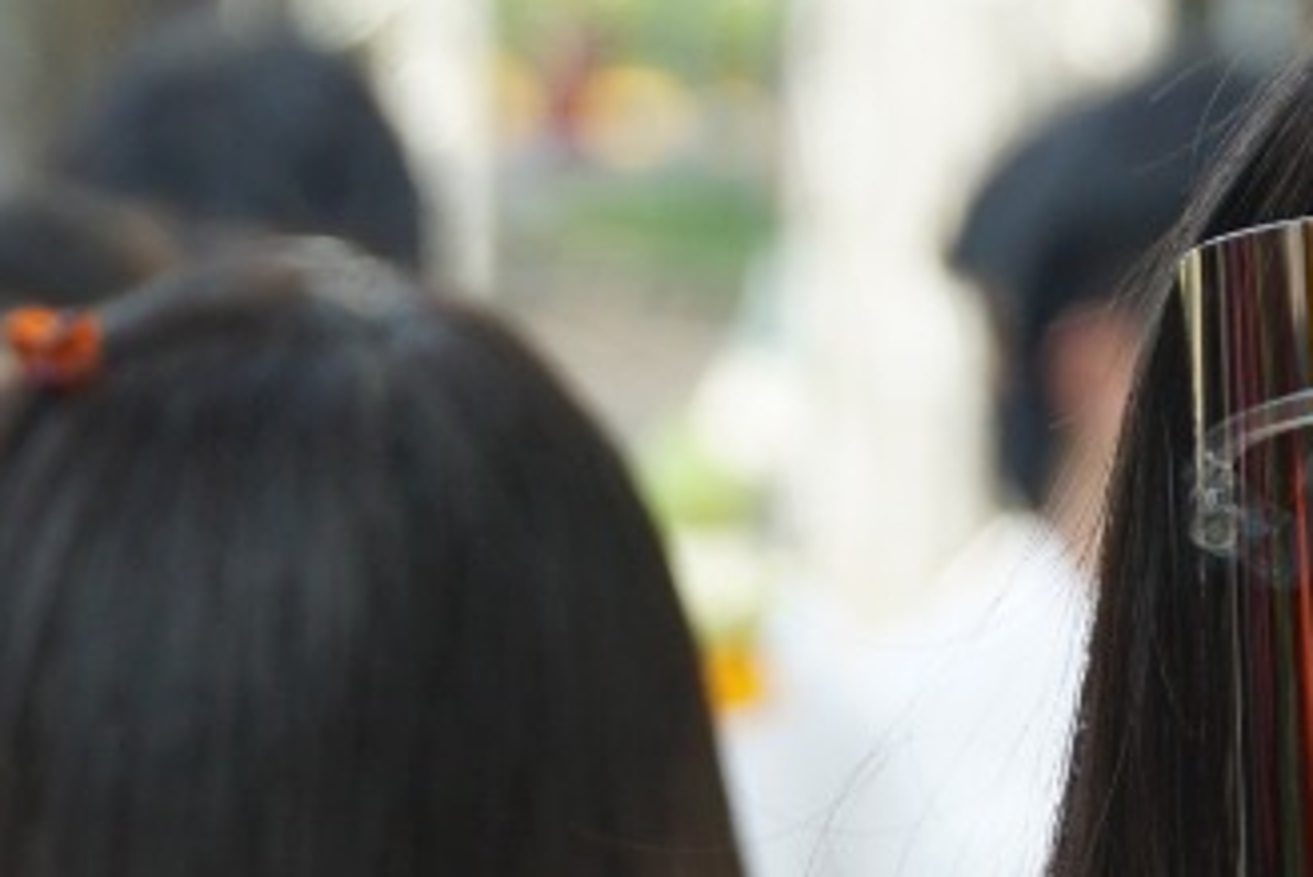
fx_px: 19172
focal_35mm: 525
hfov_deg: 3.9
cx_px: 1473
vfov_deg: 2.6
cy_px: 1253
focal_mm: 71
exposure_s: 1/320
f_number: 5
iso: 200
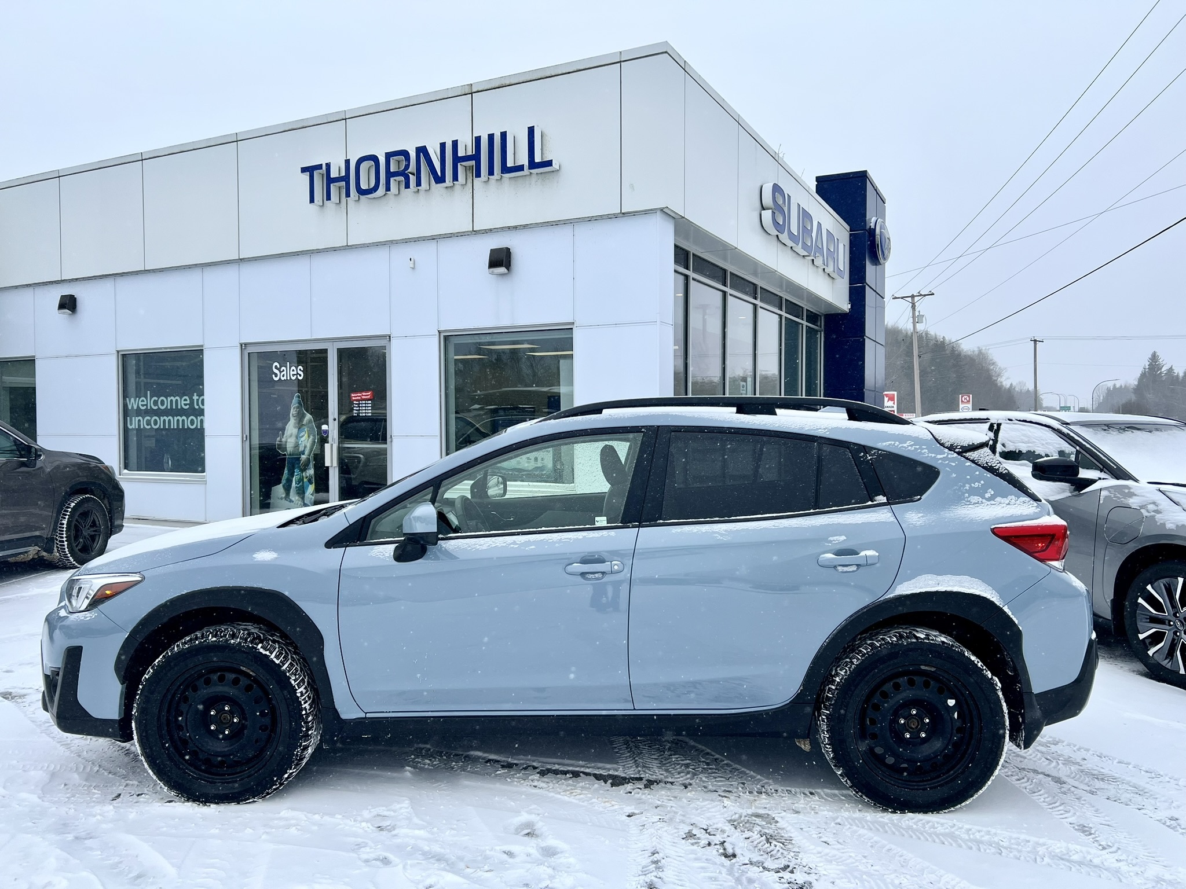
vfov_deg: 53.1
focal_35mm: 26
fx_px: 891
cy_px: 444
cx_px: 593
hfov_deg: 67.3
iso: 50
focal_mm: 5.7
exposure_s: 1/2008
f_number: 1.5
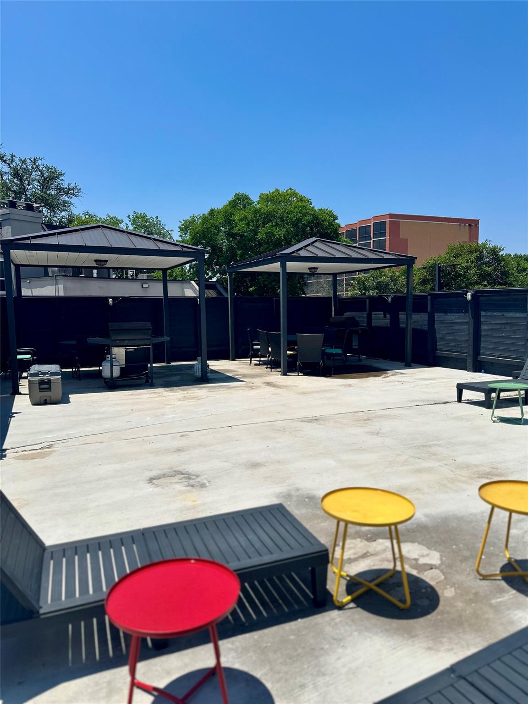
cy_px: 352
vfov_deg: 71.6
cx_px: 264
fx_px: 488
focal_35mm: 24
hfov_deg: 56.8
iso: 80
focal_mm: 6.86
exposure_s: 1/8929
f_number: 1.78
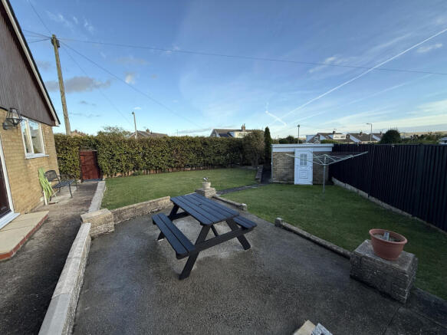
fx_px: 181
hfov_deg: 102.1
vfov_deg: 85.7
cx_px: 224
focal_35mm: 14
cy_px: 168
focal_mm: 2.22
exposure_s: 1/506
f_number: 2.2
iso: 50
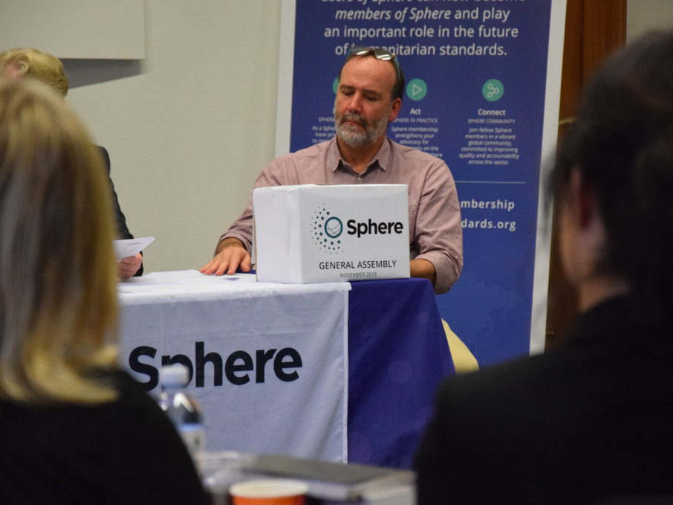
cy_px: 253
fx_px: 2916
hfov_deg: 13.2
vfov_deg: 9.9
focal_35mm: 150
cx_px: 362
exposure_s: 1/125
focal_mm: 92
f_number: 5.6
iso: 3600
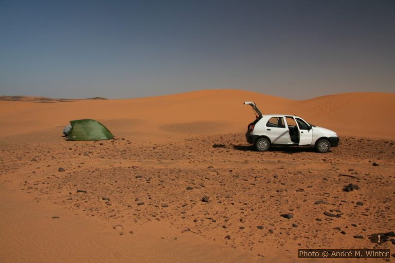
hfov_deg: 58.7
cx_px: 198
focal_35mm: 32
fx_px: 351
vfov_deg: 41.1
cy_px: 132
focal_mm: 20
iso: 100
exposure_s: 1/160
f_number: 9
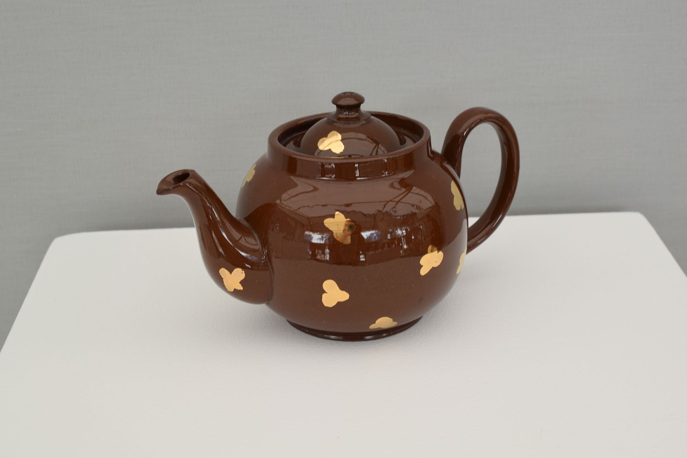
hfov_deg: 33.4
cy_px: 229
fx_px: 1145
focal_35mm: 60
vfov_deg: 22.6
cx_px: 344
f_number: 9
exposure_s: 1/50
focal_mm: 40
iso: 125
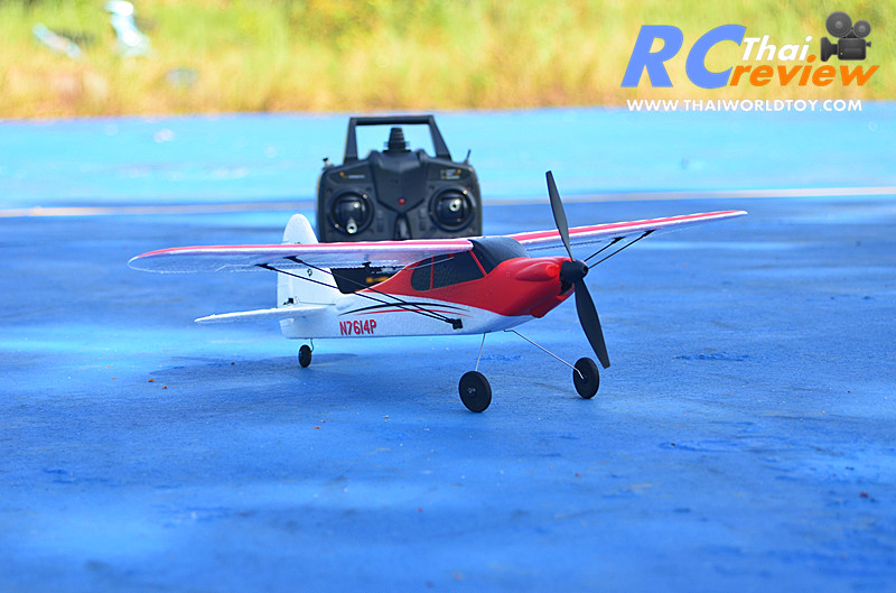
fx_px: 2458
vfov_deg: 13.7
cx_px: 448
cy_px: 296
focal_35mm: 99
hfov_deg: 20.7
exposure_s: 1/125
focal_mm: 66
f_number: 5.3
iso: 100
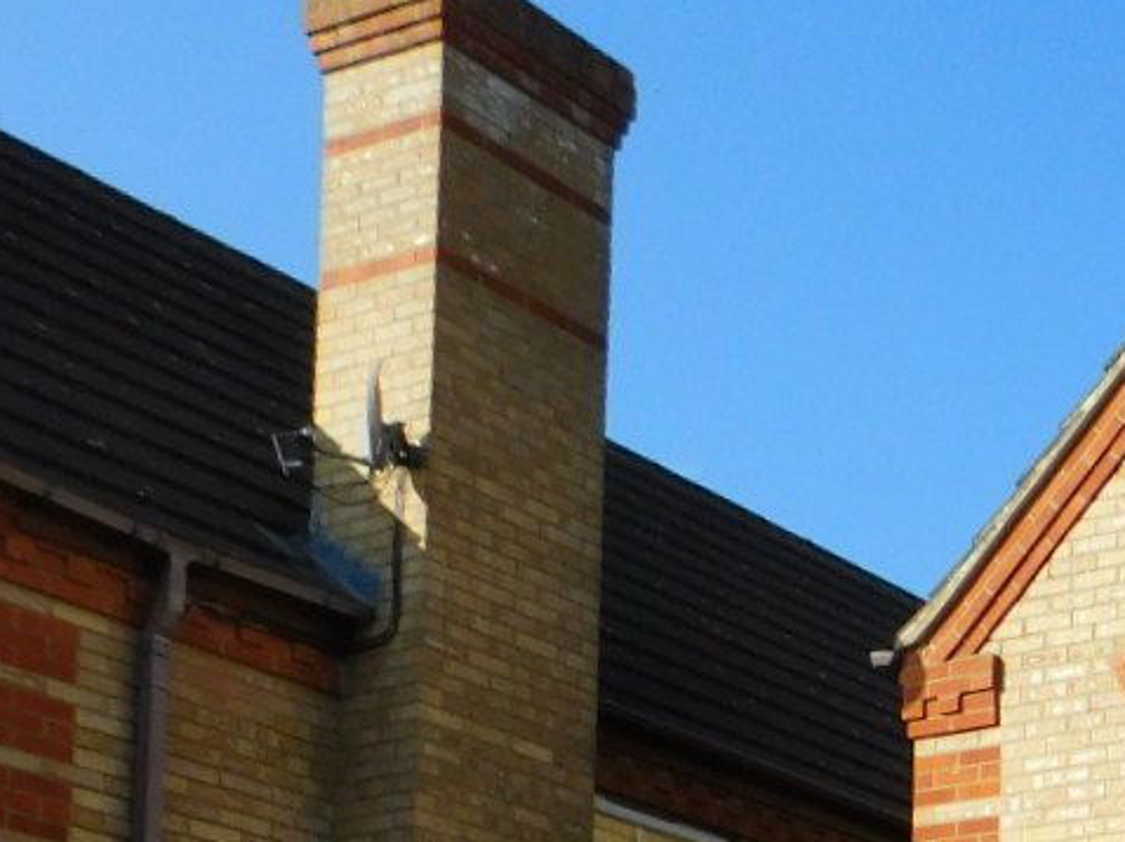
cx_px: 1812
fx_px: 2501
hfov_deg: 20.6
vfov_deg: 17.0
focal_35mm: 77
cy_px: 1334
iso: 125
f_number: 3
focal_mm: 4
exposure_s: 1/1250
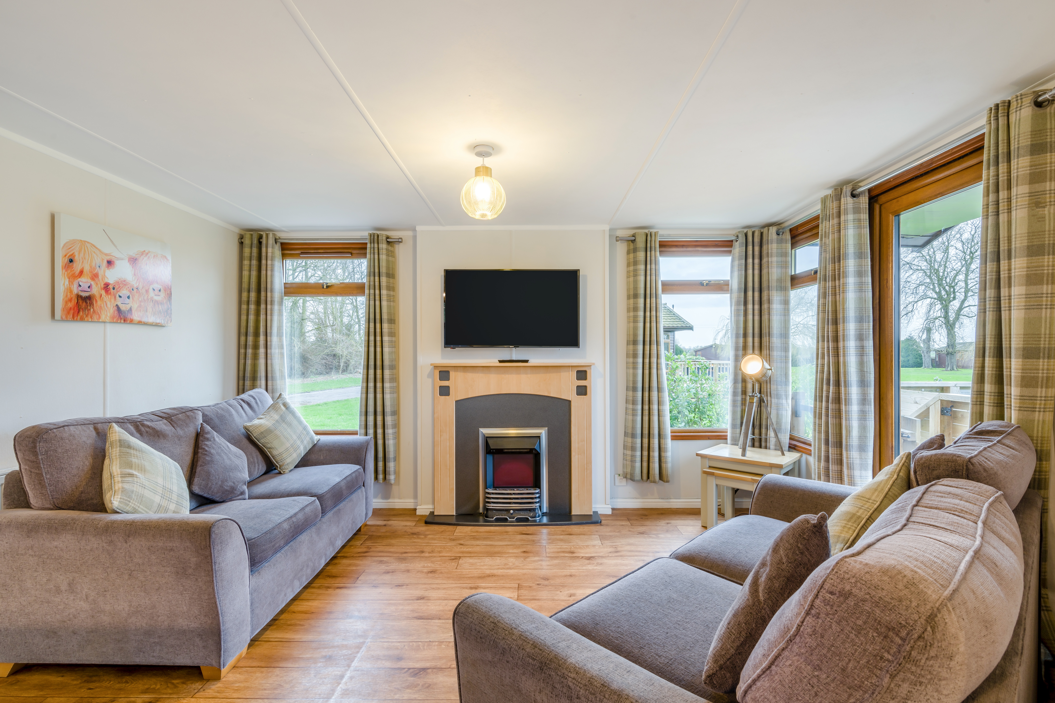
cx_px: 528
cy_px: 352
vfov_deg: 72.1
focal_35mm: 16
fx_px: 484
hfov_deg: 95.0
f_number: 11
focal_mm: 16.5
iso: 100
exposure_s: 1/4
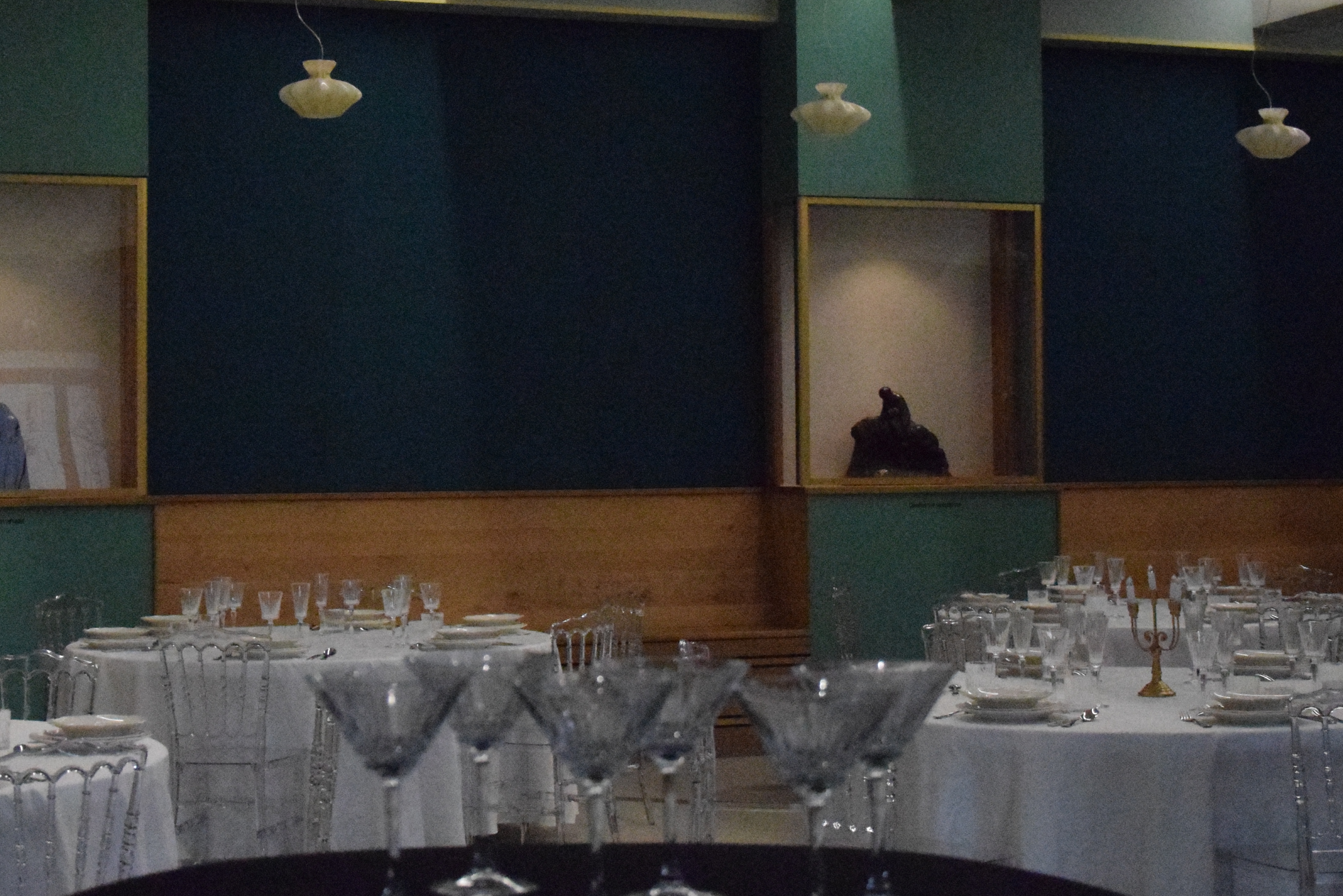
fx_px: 2537
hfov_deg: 29.6
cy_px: 356
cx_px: 628
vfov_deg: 20.0
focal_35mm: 68
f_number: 3.8
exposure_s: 1/4000
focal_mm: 24
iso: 12800
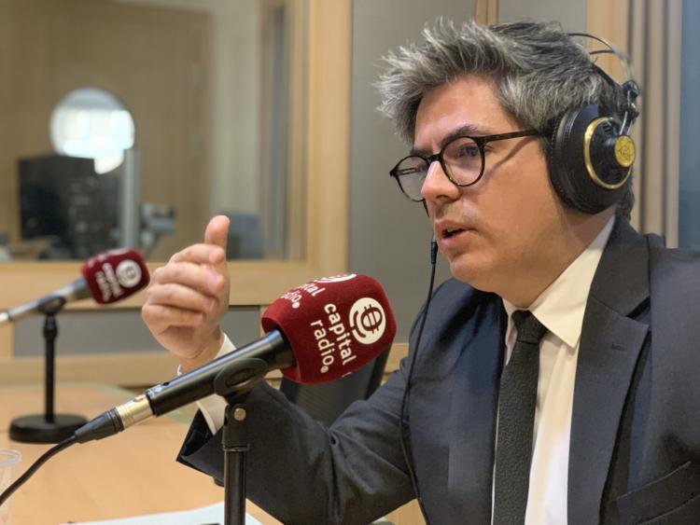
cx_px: 350
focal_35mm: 52
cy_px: 262
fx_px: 1052
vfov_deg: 28.0
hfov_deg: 36.8
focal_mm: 6
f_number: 2.4
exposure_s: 1/50
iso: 320
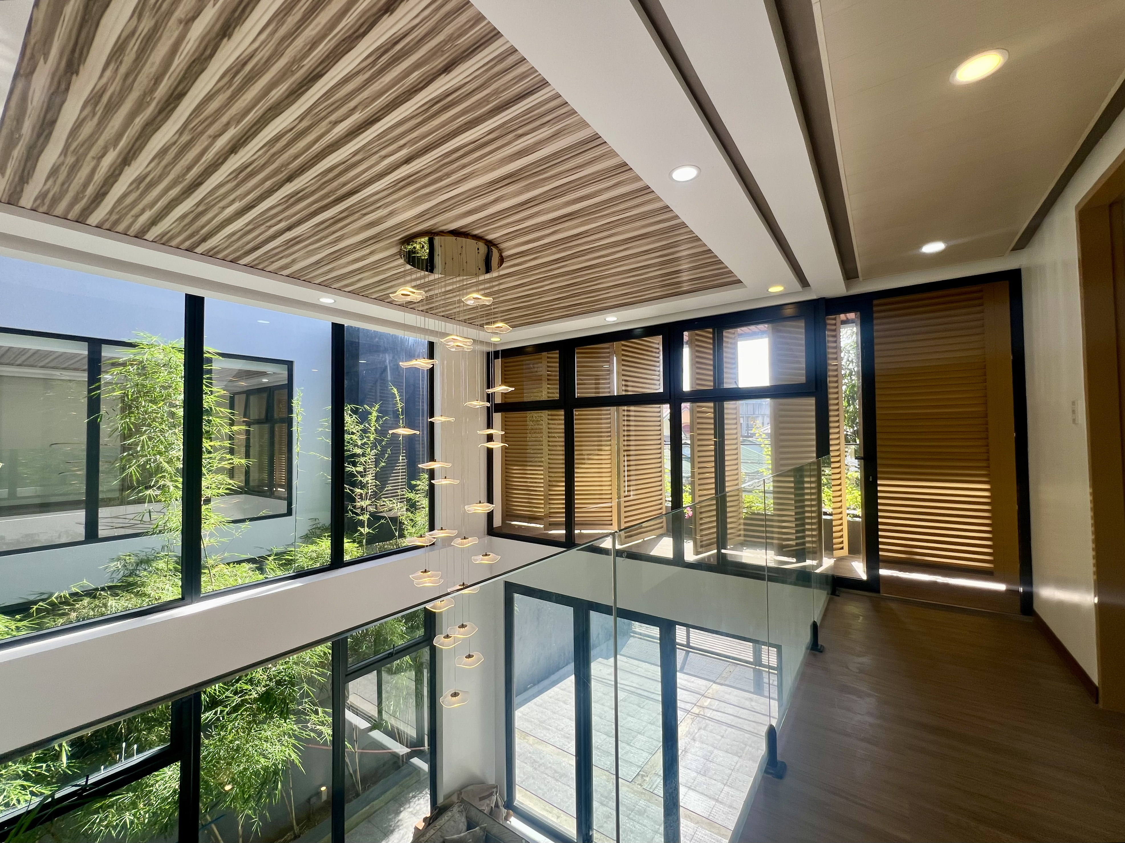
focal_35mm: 13
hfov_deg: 106.2
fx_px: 422
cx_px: 562
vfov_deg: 89.9
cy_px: 422
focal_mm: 1.57
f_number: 1.8
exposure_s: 1/253
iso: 32
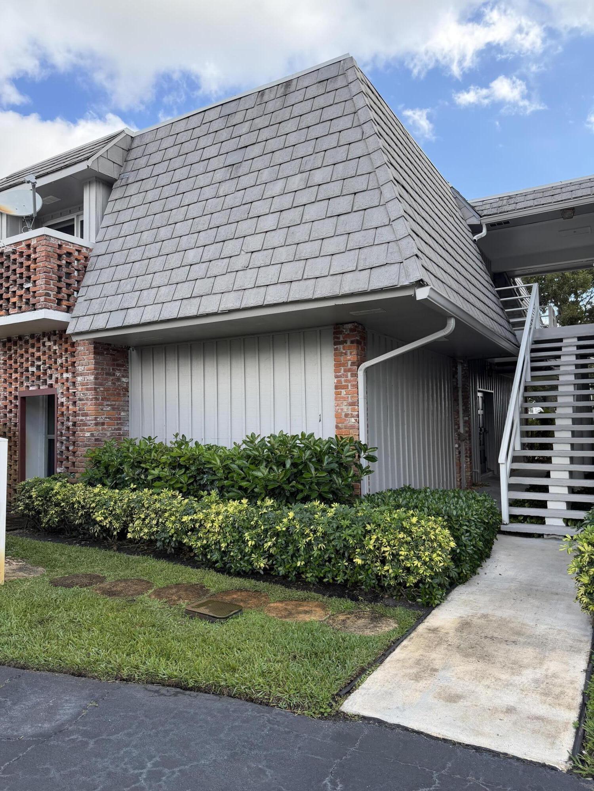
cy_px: 396
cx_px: 297
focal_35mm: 24
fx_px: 549
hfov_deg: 56.8
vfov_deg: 71.6
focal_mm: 6.76
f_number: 1.78
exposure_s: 1/1250
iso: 100
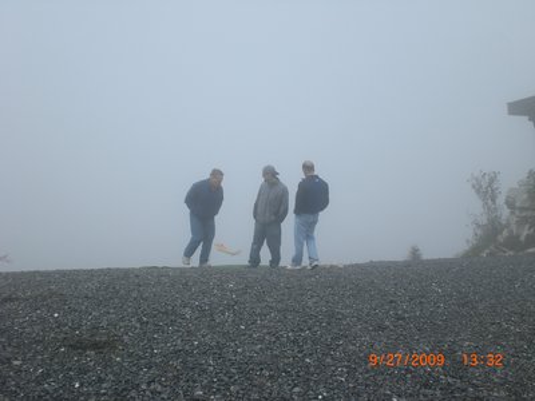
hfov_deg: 37.5
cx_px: 268
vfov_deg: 28.6
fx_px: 788
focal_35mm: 51
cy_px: 200
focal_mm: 8.44
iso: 50
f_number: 5.1
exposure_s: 1/320
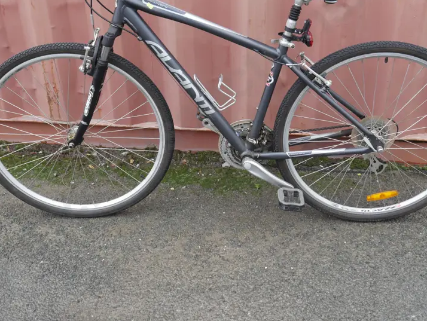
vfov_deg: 33.3
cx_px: 218
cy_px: 98
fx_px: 531
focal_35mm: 43
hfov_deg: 43.8
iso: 200
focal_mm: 15
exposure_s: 1/160
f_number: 4.5
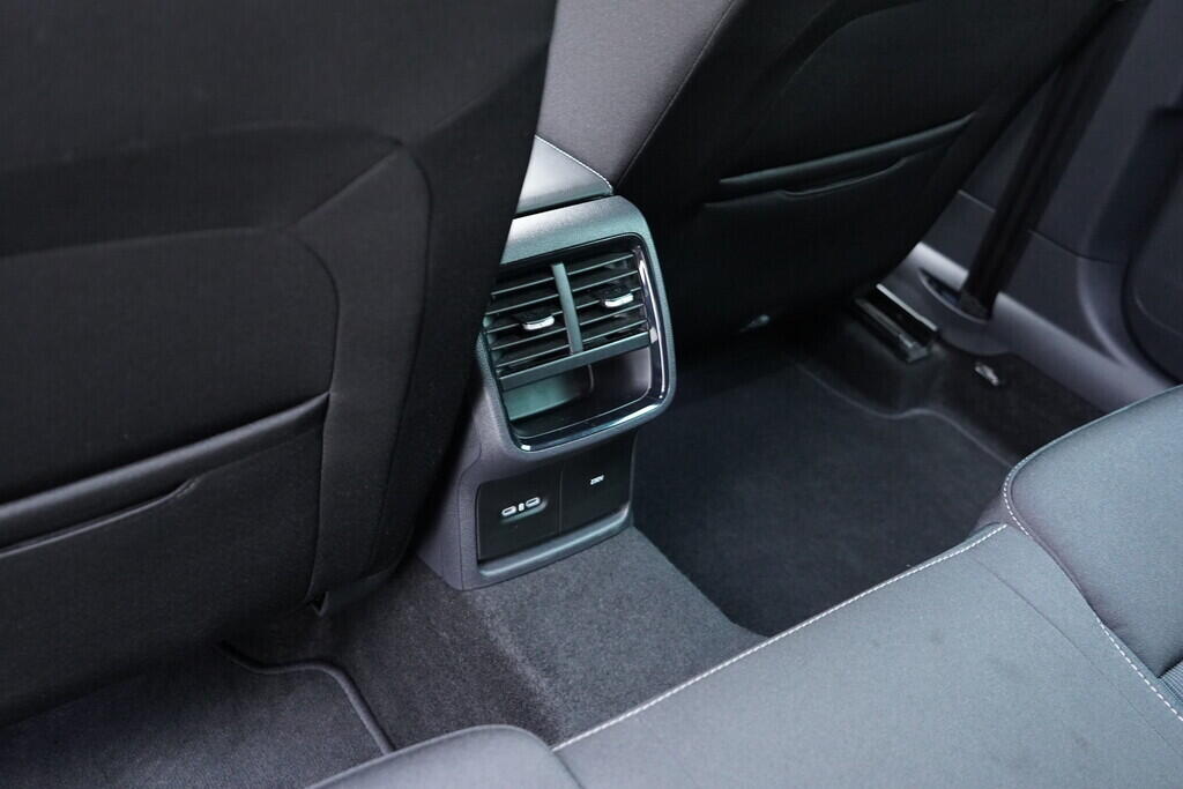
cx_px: 592
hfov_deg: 53.1
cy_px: 394
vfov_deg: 36.9
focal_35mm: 36
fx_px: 1183
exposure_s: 1/40
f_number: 2.8
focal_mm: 24
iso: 2500
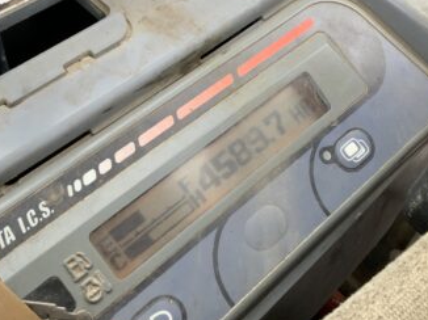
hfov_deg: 33.7
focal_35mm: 57
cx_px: 257
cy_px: 105
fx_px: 704
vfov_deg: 25.5
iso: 64
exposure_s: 1/75
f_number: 1.8
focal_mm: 3
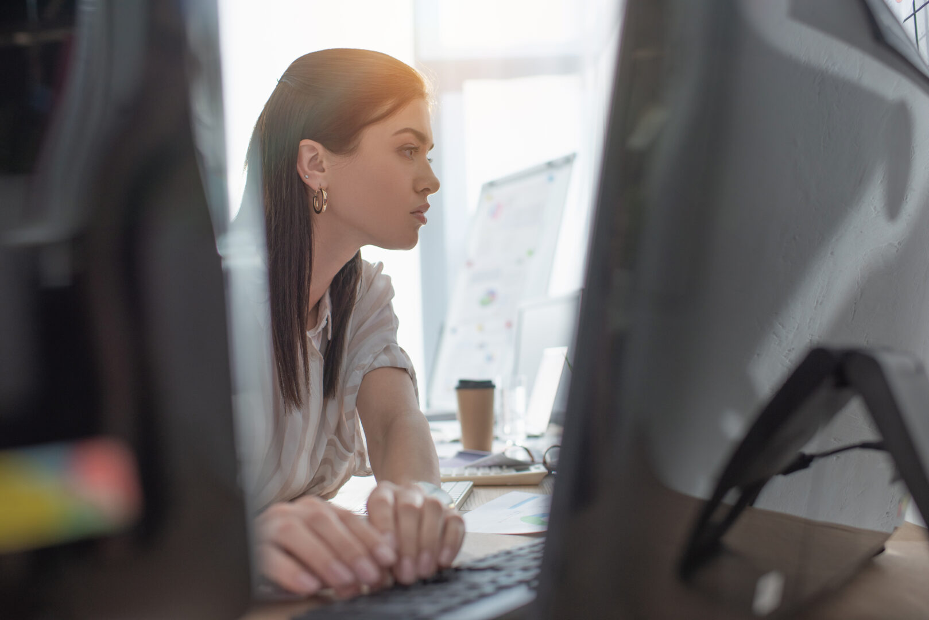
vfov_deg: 37.9
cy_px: 310
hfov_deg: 54.4
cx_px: 464
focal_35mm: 35
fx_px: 903
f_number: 2.8
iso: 125
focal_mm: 35
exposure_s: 1/200
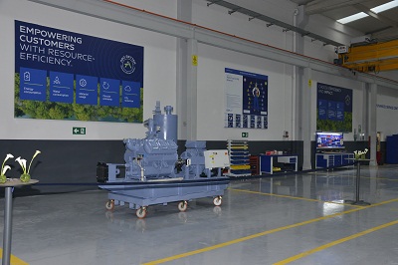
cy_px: 132
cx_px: 199
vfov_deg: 36.8
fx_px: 398
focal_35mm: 36
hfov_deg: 53.2
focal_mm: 36
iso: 1000
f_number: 6.3
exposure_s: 1/60
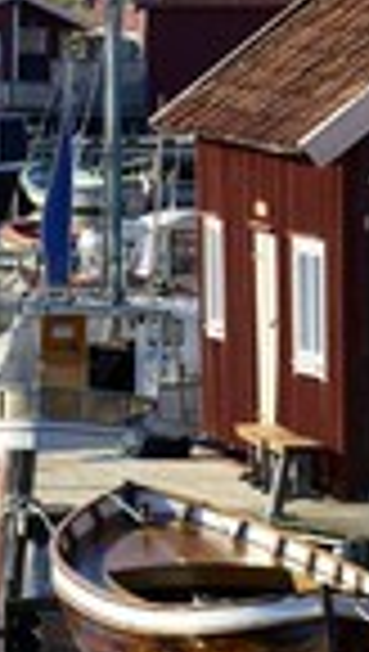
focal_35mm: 455
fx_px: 7882
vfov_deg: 4.7
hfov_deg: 2.7
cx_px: -254
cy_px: 193
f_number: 7.1
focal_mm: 150
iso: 200
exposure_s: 1/400
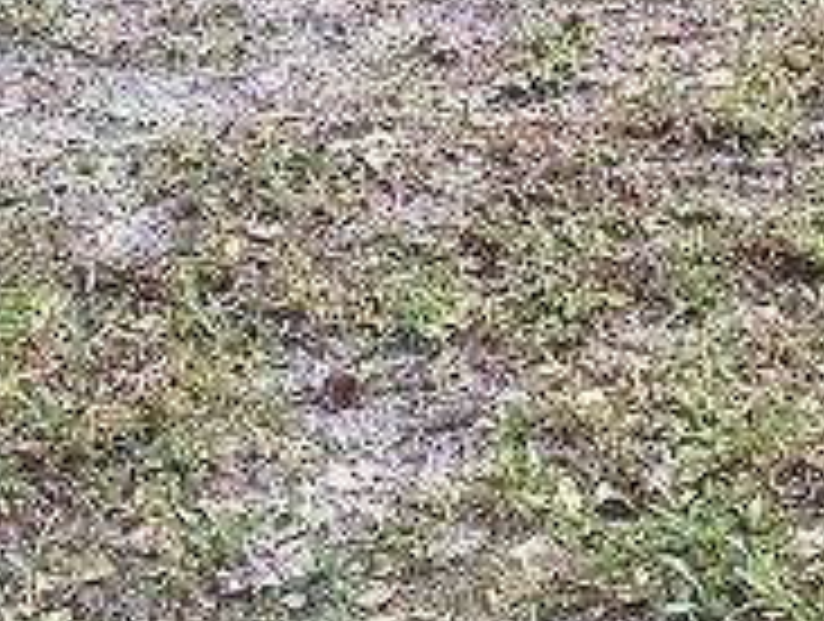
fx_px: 4126
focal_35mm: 173
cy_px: -986
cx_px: 765
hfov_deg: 11.3
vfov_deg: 7.8
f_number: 2.4
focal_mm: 3.3
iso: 40
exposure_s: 1/100
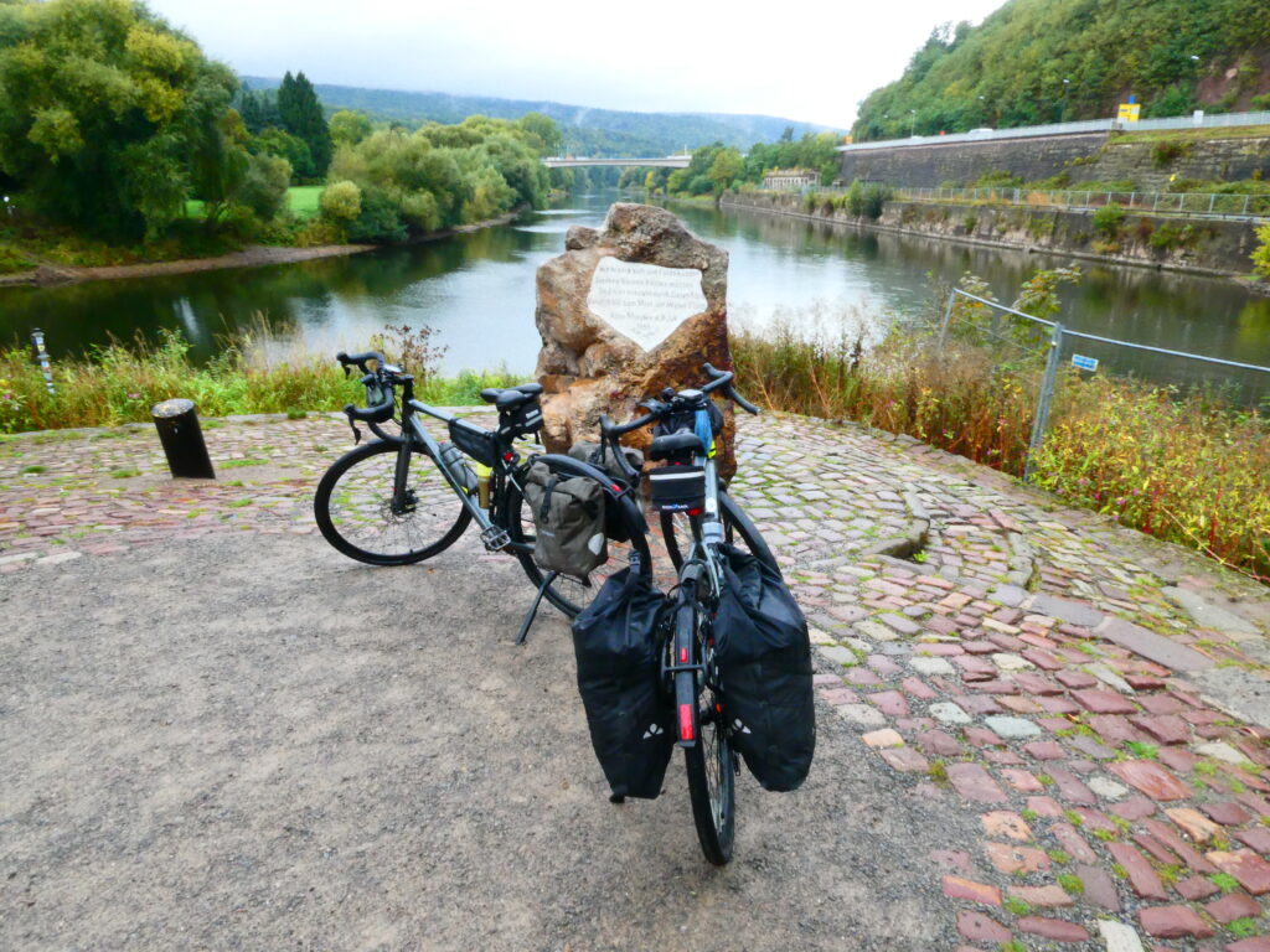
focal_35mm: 24
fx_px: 881
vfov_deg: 56.8
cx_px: 635
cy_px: 476
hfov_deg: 71.6
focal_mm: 4.3
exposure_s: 1/60
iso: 320
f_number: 8
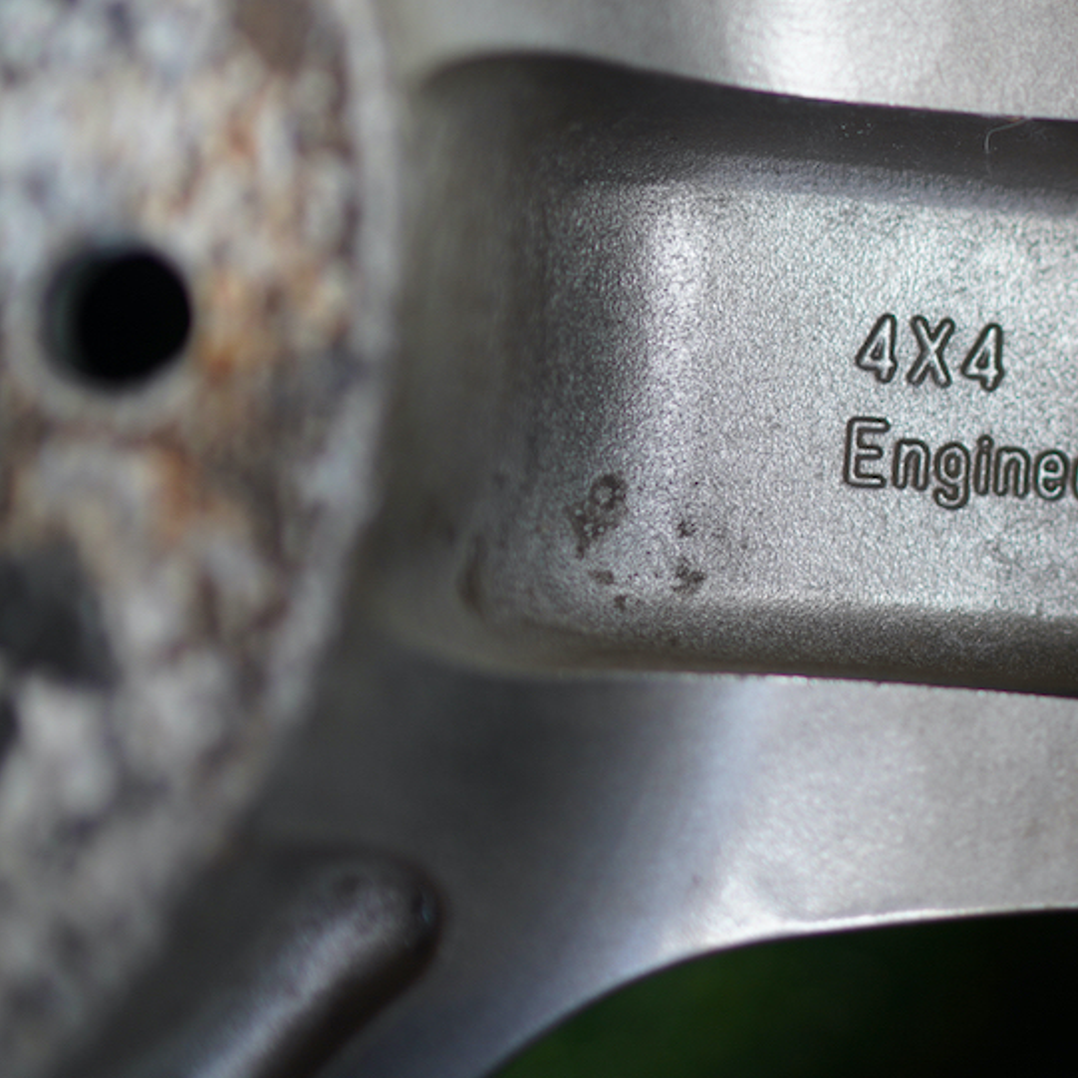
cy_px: 404
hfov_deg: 21.0
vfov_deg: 22.4
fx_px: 2713
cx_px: 1283
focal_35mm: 77
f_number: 1.6
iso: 160
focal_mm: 35
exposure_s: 1/40
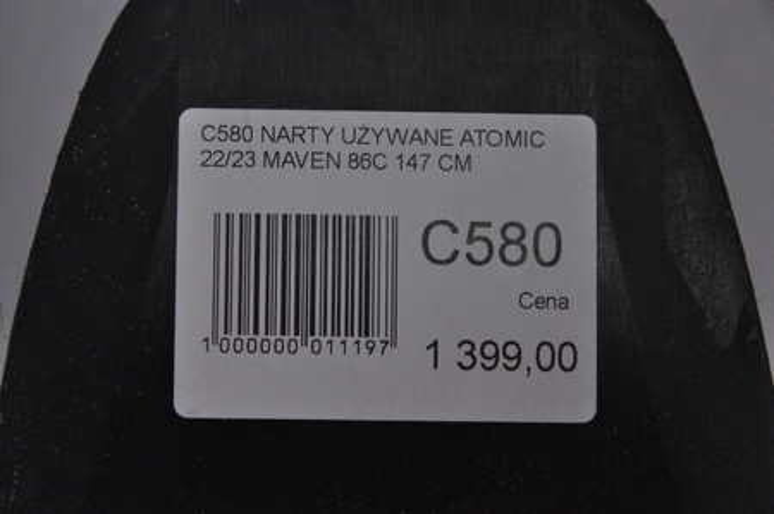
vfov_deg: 8.7
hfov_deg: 13.1
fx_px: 3383
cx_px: 387
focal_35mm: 158
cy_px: 257
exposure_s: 1/125
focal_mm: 105
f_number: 9.5
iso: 3200
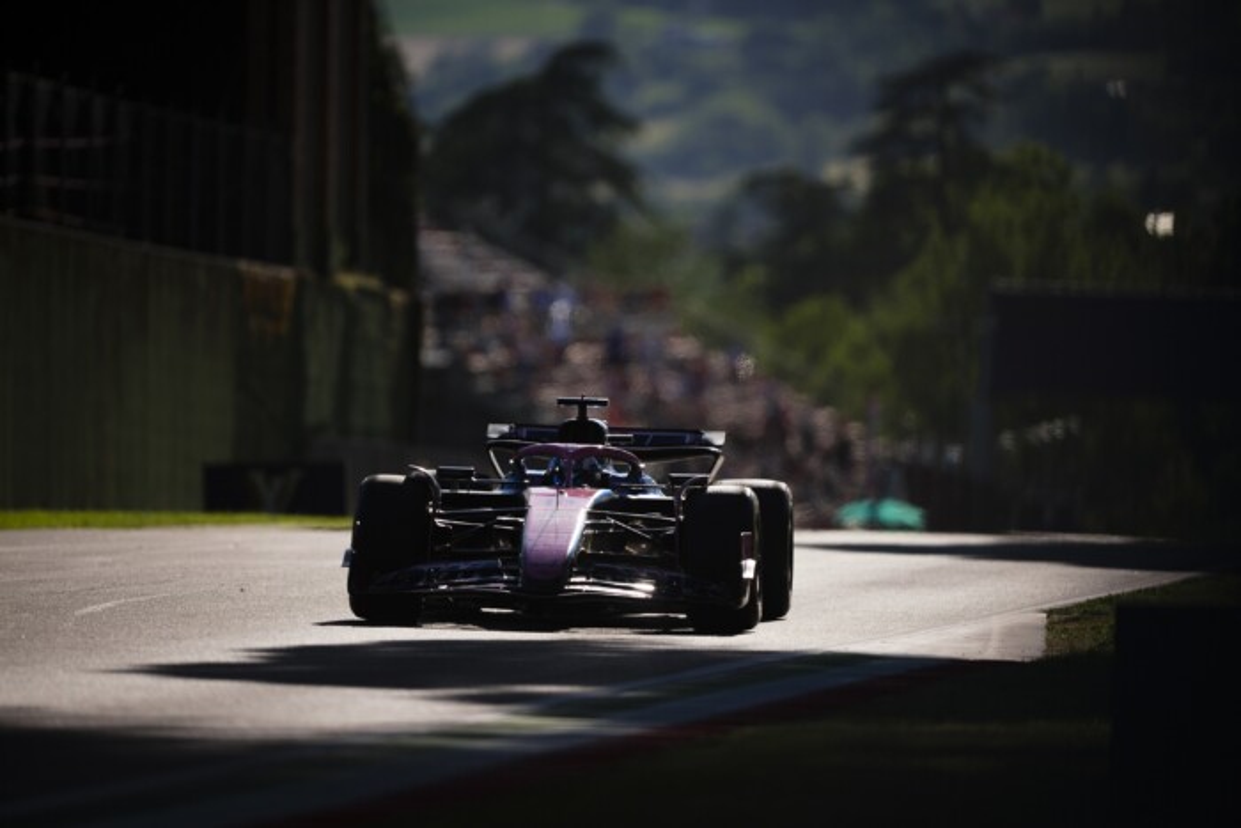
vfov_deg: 3.4
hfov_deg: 5.2
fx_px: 13791
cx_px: 620
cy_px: 414
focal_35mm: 400
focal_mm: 400
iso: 100
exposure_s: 1/4000
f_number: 2.8
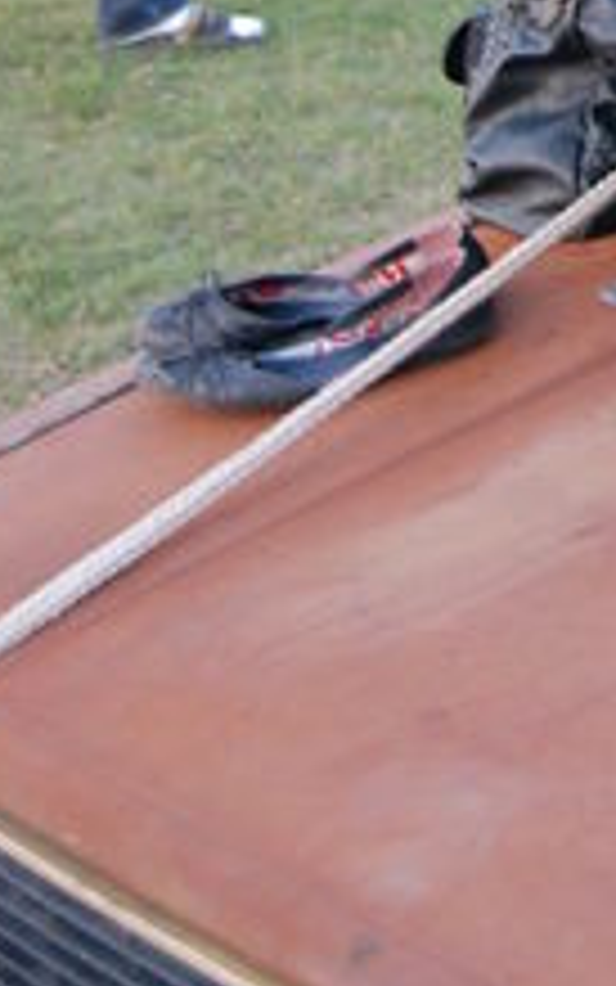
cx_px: 895
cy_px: -270
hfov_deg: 10.2
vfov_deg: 15.9
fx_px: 3355
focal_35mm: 125
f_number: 4.2
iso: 800
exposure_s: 1/13
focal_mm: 28
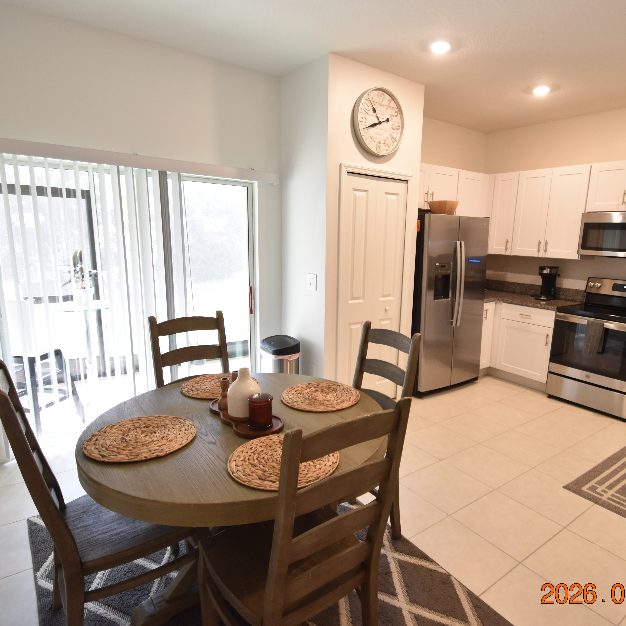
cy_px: 316
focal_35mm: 20
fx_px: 409
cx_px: 360
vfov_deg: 74.8
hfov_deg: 74.4
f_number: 3.5
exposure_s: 1/60
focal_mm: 10
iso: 800
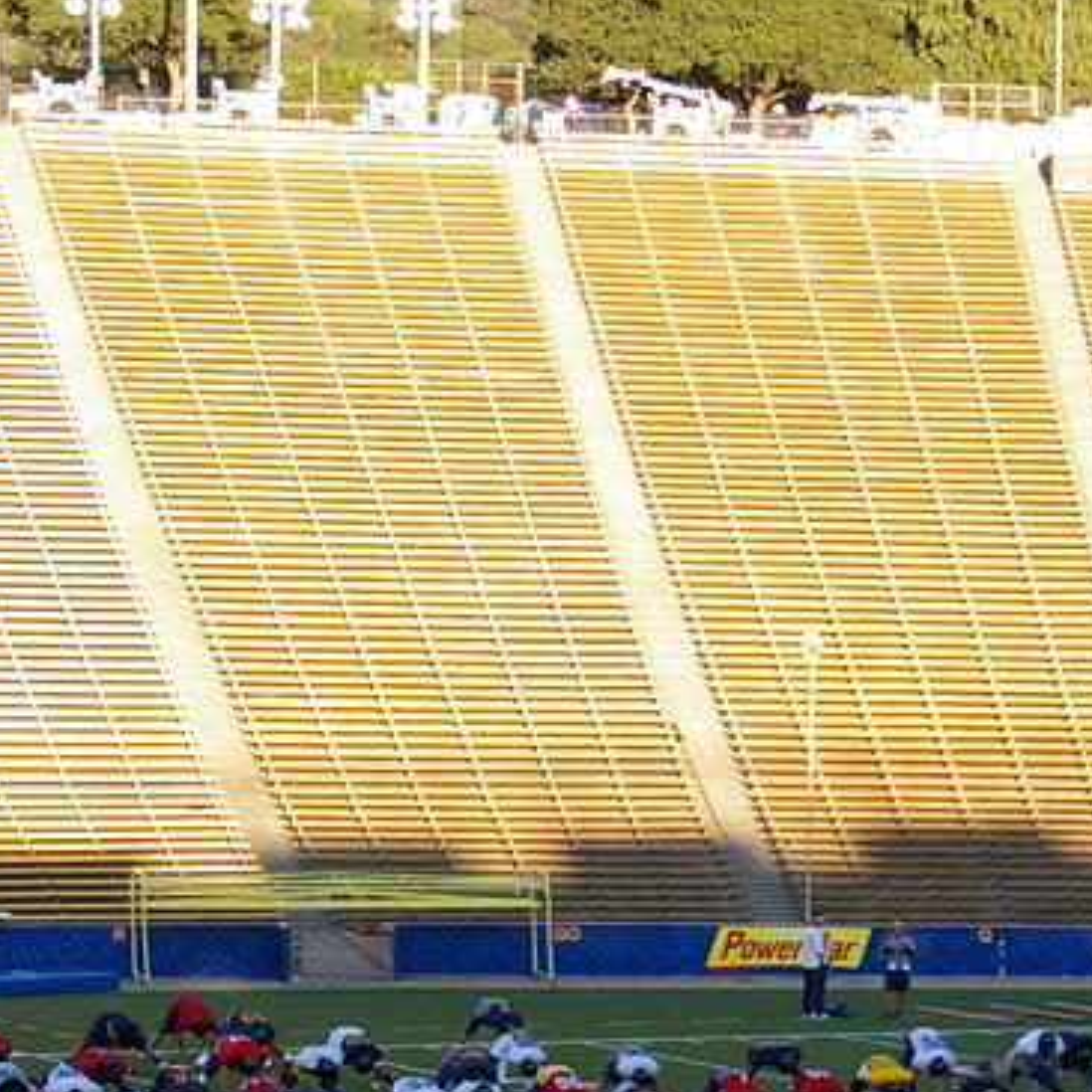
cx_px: 1017
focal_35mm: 152
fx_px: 5441
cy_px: 1064
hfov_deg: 11.4
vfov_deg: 11.4
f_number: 5.6
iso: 200
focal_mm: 35
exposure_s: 1/180
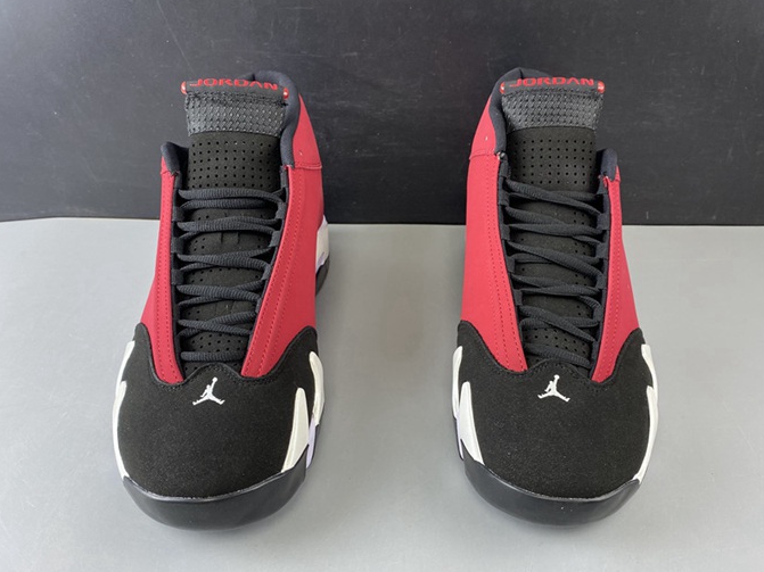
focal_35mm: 31
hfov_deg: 58.3
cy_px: 307
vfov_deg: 45.4
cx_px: 405
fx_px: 684
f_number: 1.8
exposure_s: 1/50
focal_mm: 4.25
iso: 80
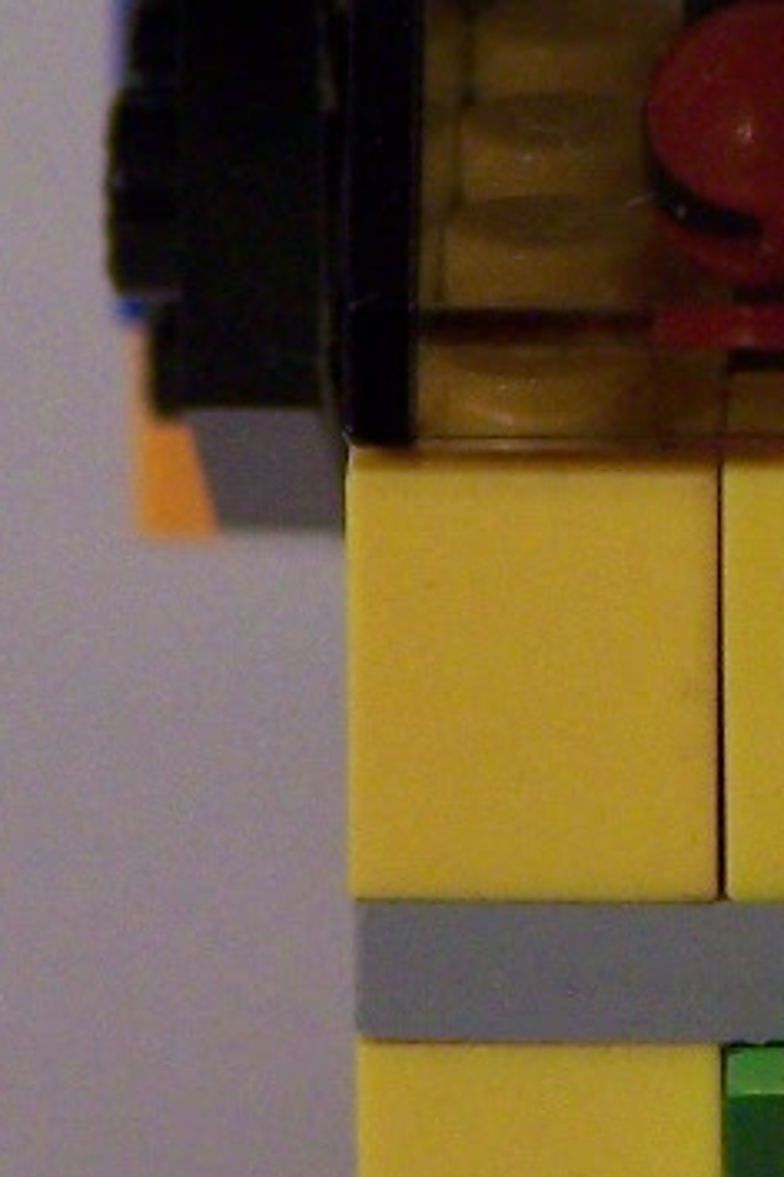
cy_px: -130
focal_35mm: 562
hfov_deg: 2.4
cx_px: 1113
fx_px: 18357
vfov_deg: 3.7
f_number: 3.2
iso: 160
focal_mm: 21.2
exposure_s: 1/8
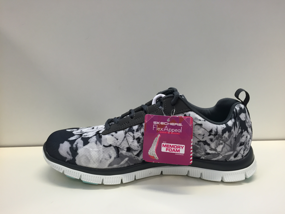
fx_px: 239
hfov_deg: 61.7
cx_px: 142
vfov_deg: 48.2
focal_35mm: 29
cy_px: 107
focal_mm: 4.15
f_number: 2.2
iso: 40
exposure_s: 1/33
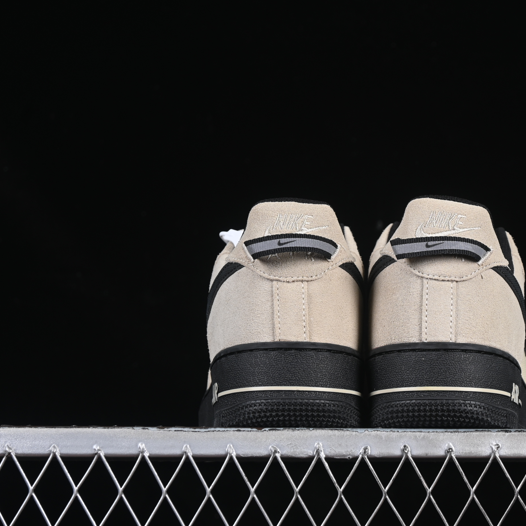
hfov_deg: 18.0
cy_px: 264
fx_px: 1650
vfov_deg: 18.1
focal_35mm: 96
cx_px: 377
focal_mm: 50
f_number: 7.1
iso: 160
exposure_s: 1/60
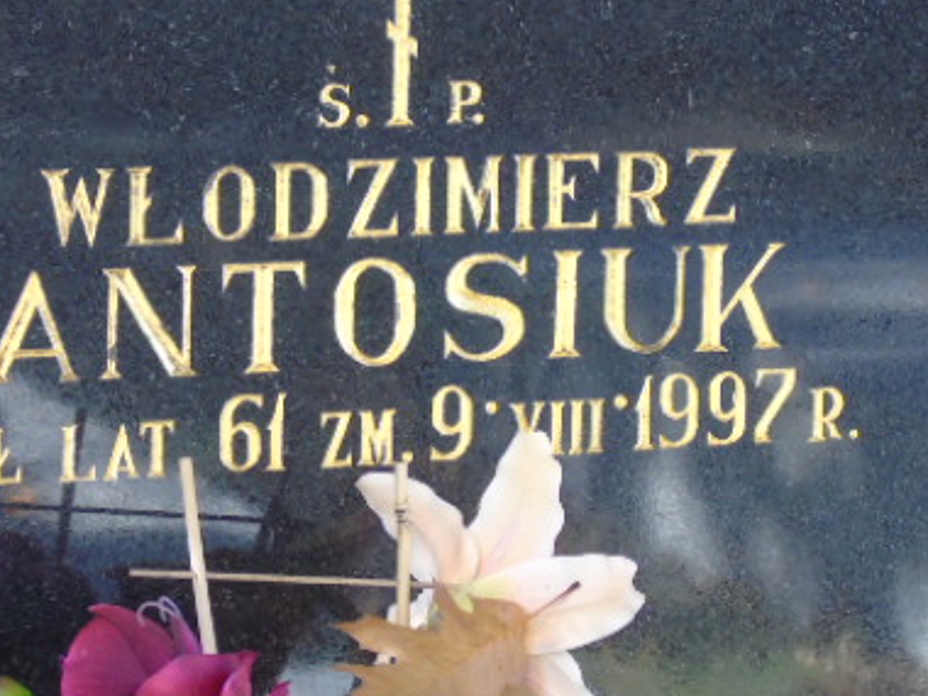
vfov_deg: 6.2
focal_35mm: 239
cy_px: 437
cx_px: 427
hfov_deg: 8.3
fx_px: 6407
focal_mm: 25
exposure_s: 1/100
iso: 400
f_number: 4.7
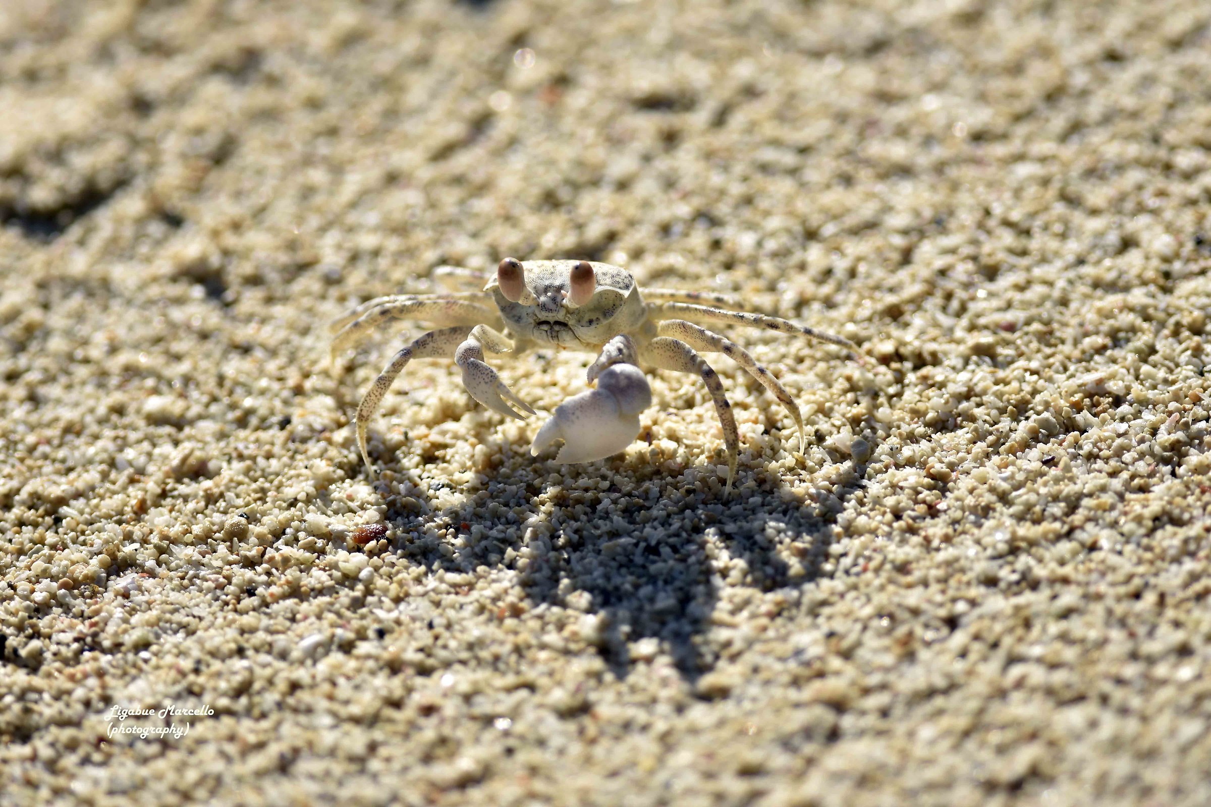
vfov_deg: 3.1
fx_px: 15136
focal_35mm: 450
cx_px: 606
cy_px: 404
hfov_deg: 4.6
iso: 160
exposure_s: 1/1600
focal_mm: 300
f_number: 5
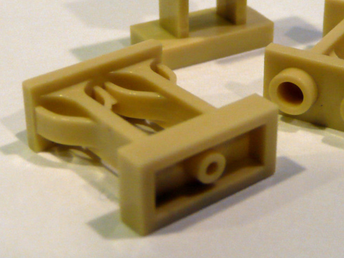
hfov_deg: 24.0
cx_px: 234
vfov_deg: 18.1
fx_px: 805
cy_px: 56
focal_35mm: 81
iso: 200
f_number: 4.2
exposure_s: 1/10
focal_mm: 8.2
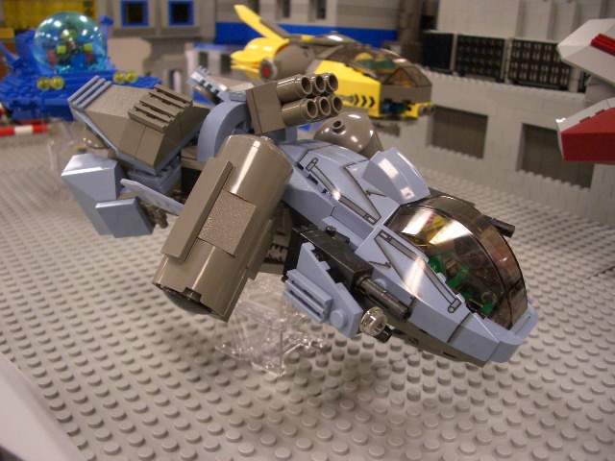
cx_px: 308
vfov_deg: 40.7
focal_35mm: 35
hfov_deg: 52.6
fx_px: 622
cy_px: 230
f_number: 2.6
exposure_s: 1/60
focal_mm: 5.8
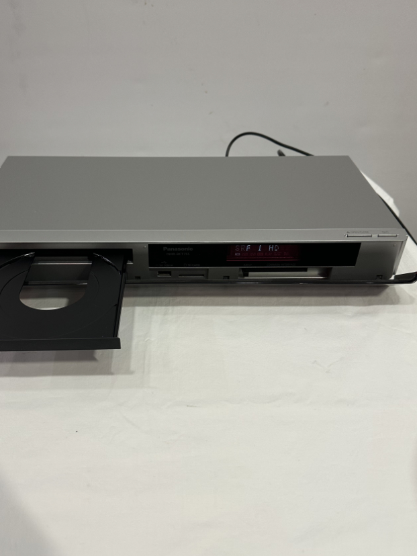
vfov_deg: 61.6
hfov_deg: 48.1
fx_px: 466
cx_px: 179
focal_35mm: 29
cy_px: 261
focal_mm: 6.9
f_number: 1.8
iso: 160
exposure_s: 1/100
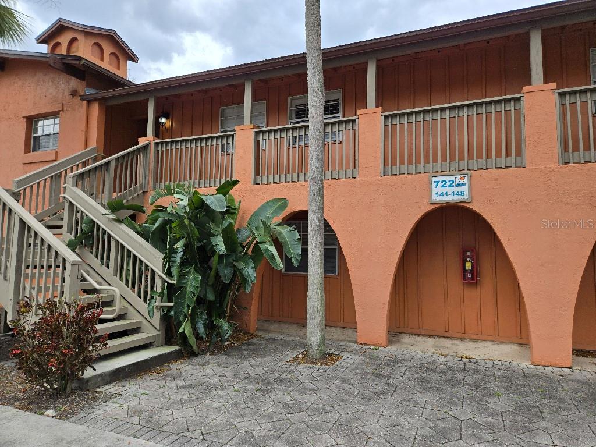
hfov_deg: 73.9
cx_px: 298
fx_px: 396
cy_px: 224
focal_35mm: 23
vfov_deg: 58.9
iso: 80
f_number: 1.8
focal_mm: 5.4
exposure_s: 1/1008
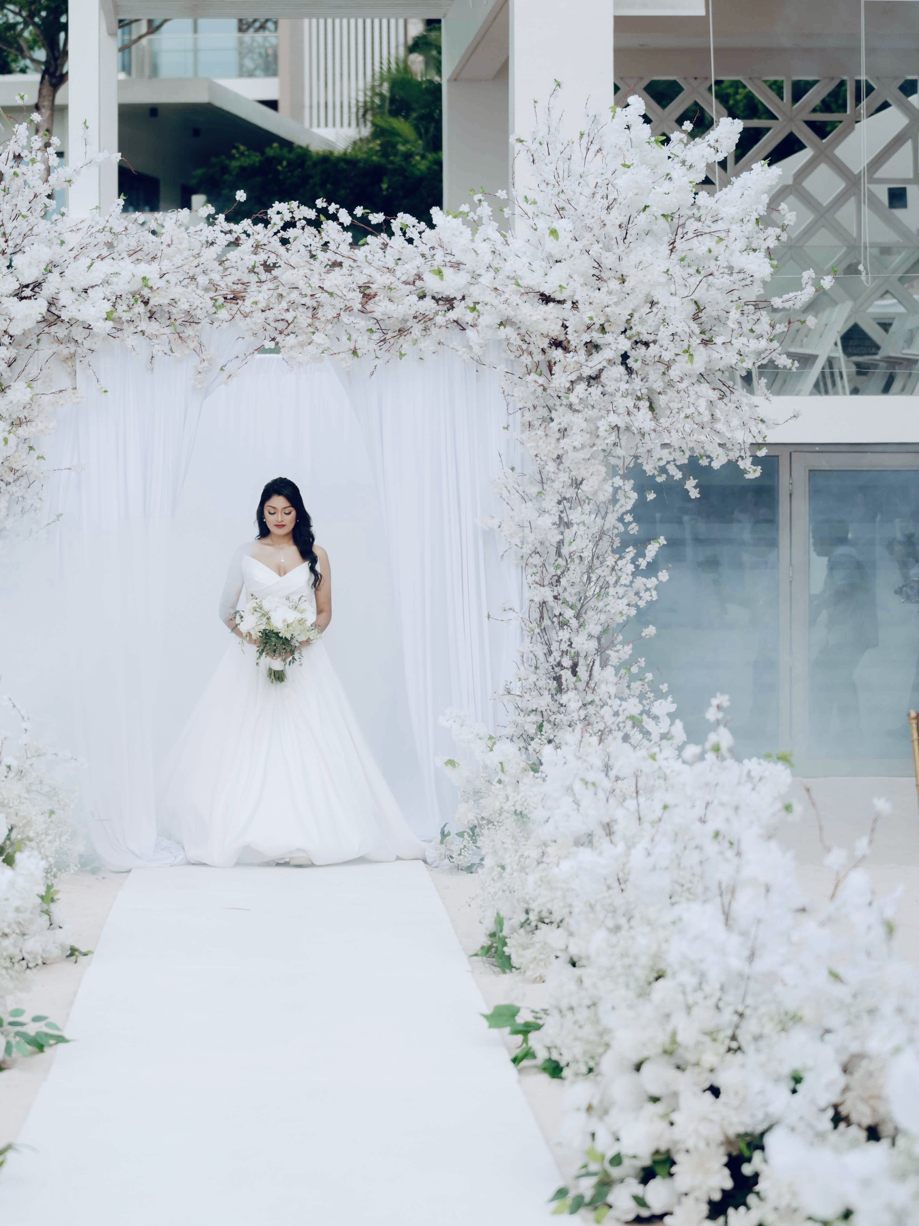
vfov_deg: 18.0
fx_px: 3858
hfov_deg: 13.5
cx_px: 260
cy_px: 609
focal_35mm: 109
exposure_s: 1/400
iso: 100
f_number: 2.8
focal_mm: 75
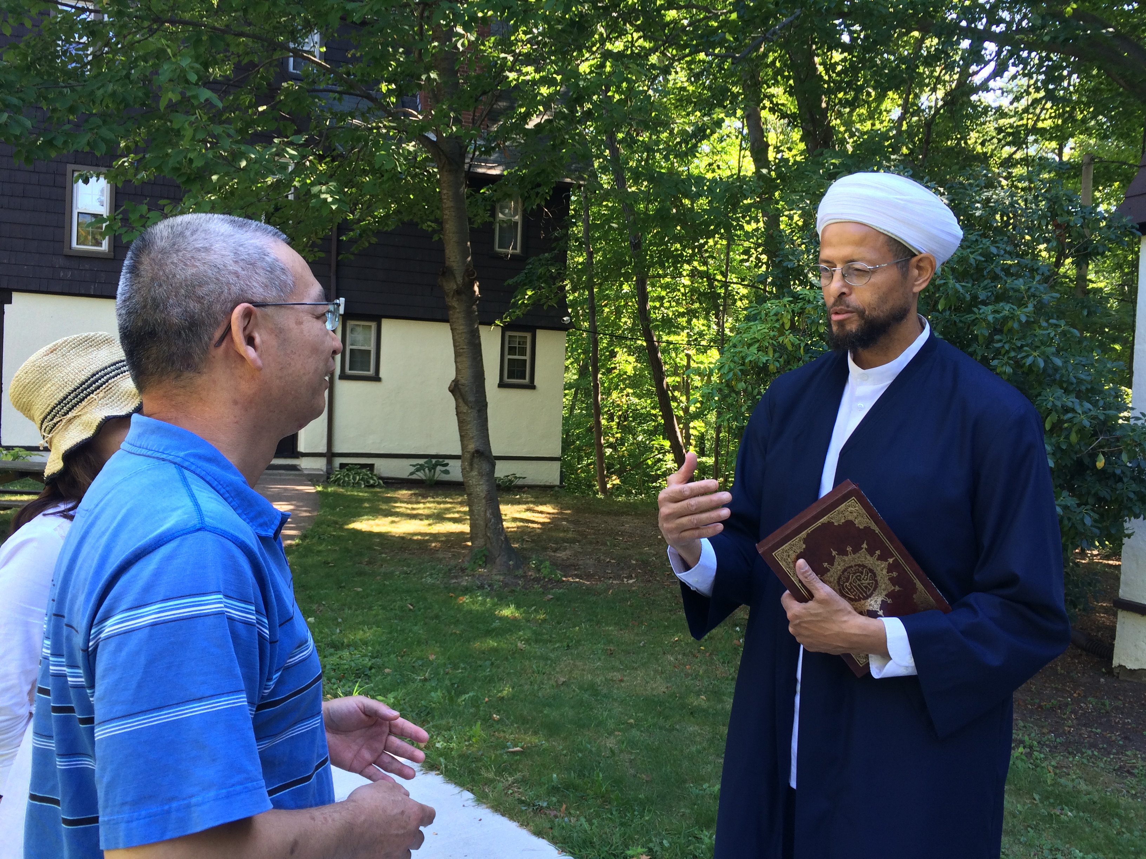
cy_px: 430
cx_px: 573
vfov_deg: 48.2
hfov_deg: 61.7
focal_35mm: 29
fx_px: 960
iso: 32
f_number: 2.2
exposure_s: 1/60
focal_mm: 4.15
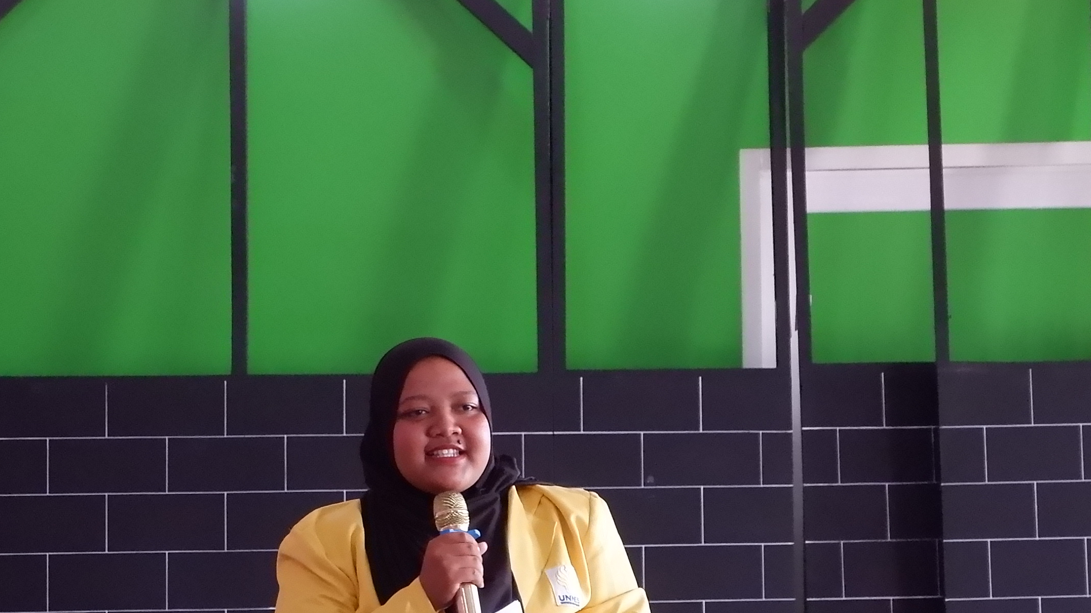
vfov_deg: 6.7
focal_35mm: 181
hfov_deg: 11.9
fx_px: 5236
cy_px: 651
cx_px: 442
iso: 3200
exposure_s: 1/70
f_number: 5.6
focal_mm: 50
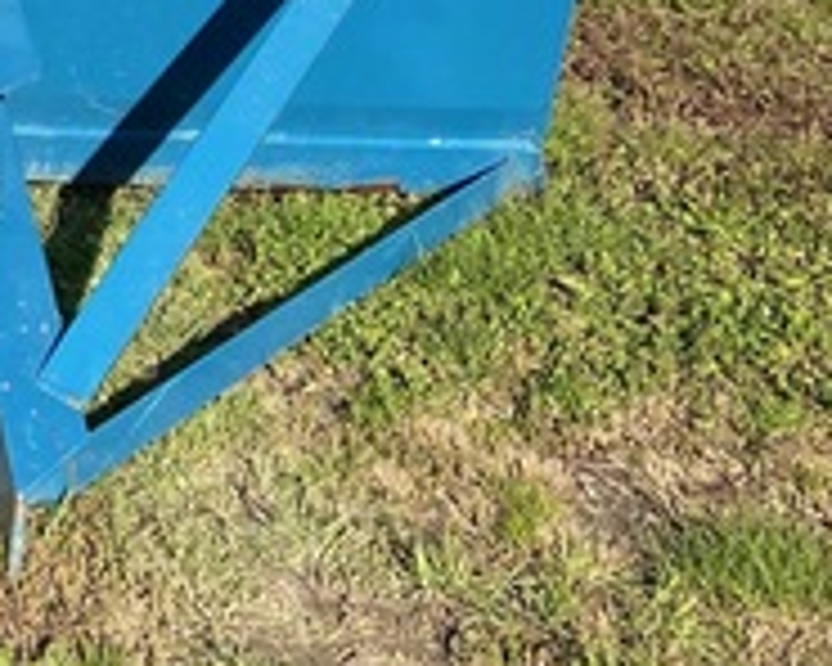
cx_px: -508
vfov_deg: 13.1
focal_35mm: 110
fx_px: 2709
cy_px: -400
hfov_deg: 15.7
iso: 32
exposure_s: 1/1565
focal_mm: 4.25
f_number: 1.8
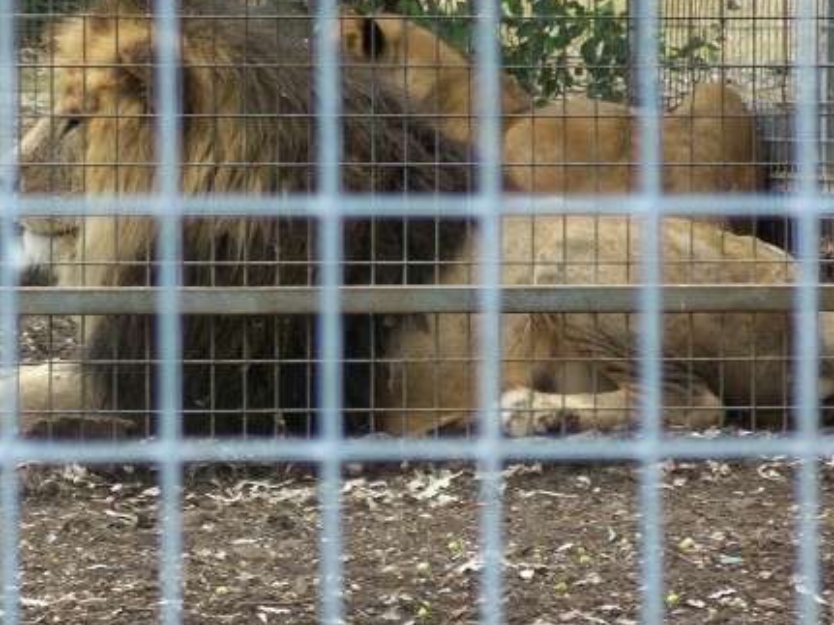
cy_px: 288
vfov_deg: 4.2
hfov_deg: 5.7
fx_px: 8430
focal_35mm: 350
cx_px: 261
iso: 125
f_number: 4.4
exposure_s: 1/320
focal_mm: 38.8
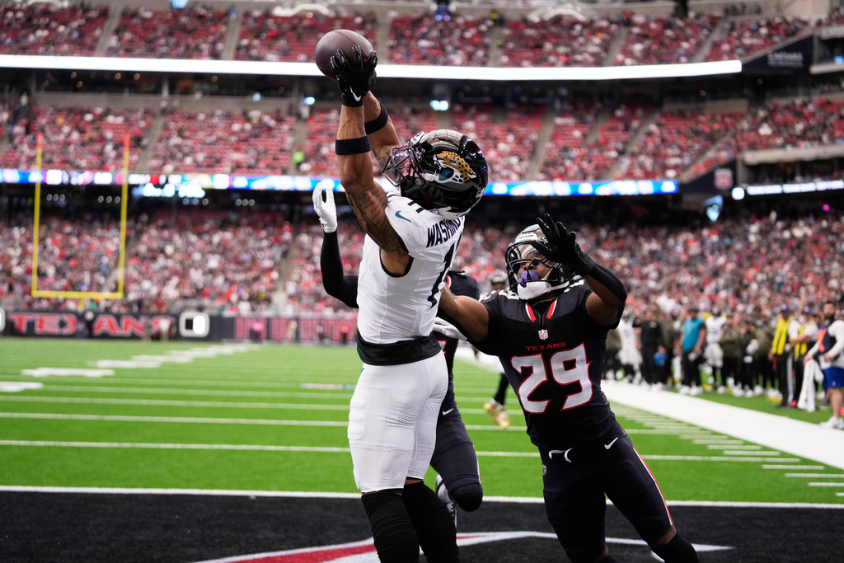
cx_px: 422
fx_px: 1641
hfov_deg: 28.8
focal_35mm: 70
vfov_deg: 19.5
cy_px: 282
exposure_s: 1/2000
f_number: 2.8
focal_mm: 70
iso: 2500
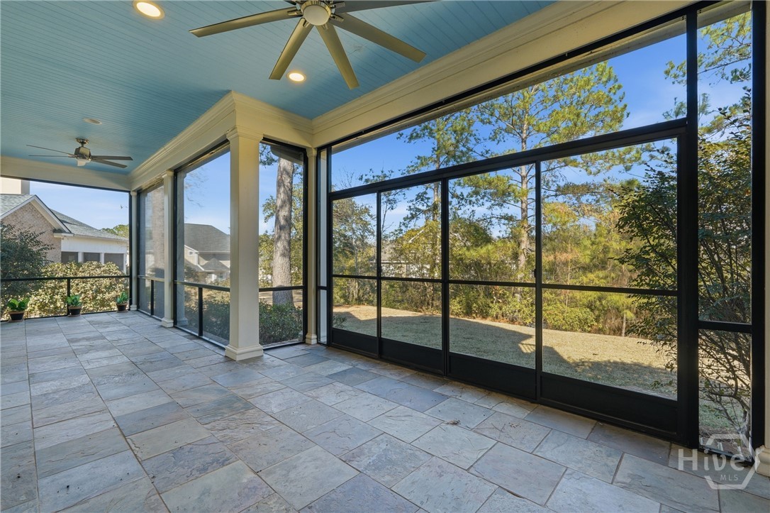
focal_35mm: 16
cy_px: 256
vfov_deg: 73.7
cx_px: 385
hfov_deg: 96.8
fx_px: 342
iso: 320
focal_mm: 16
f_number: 9
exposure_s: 1/200
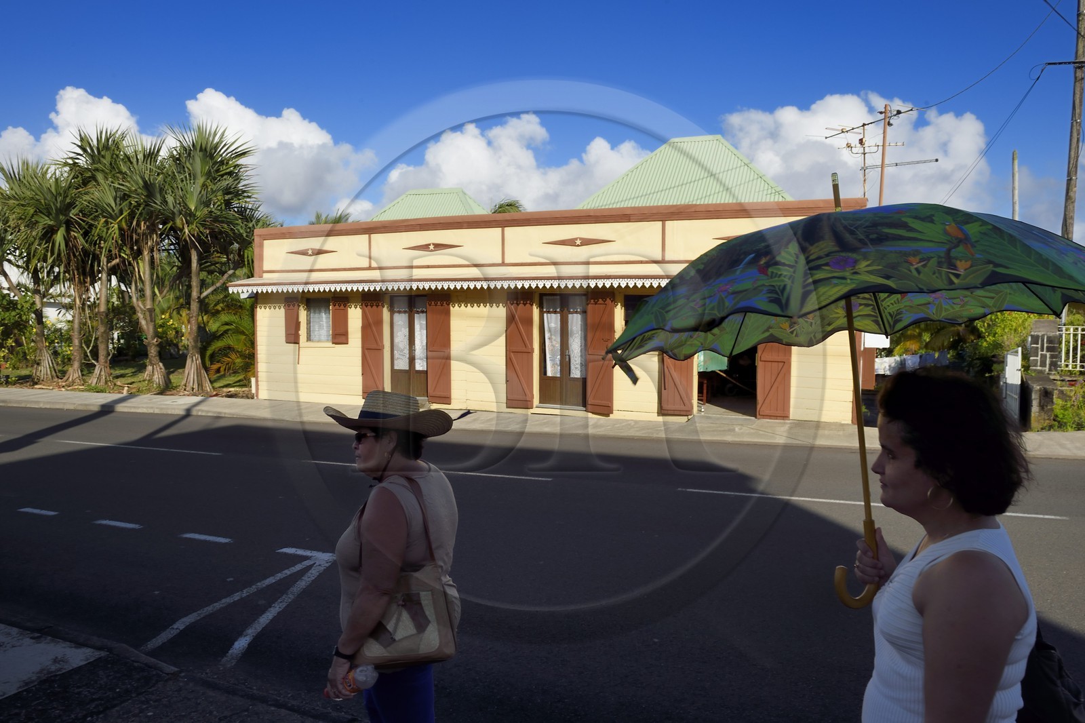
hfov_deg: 73.8
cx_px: 542
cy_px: 362
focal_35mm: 24
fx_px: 723
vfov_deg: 53.1
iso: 200
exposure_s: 1/200
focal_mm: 24
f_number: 14
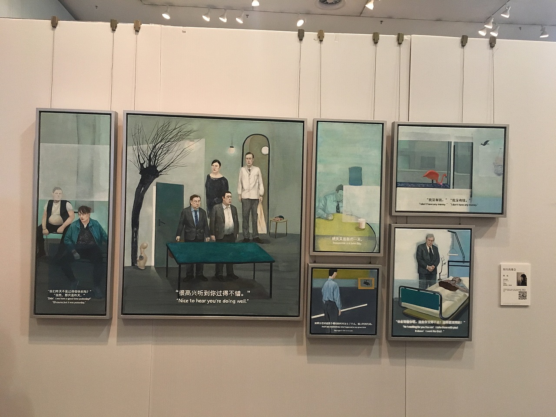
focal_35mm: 29
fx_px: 466
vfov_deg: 48.2
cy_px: 208
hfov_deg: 61.7
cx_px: 278
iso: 200
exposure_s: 1/33
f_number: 2.2
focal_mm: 4.15
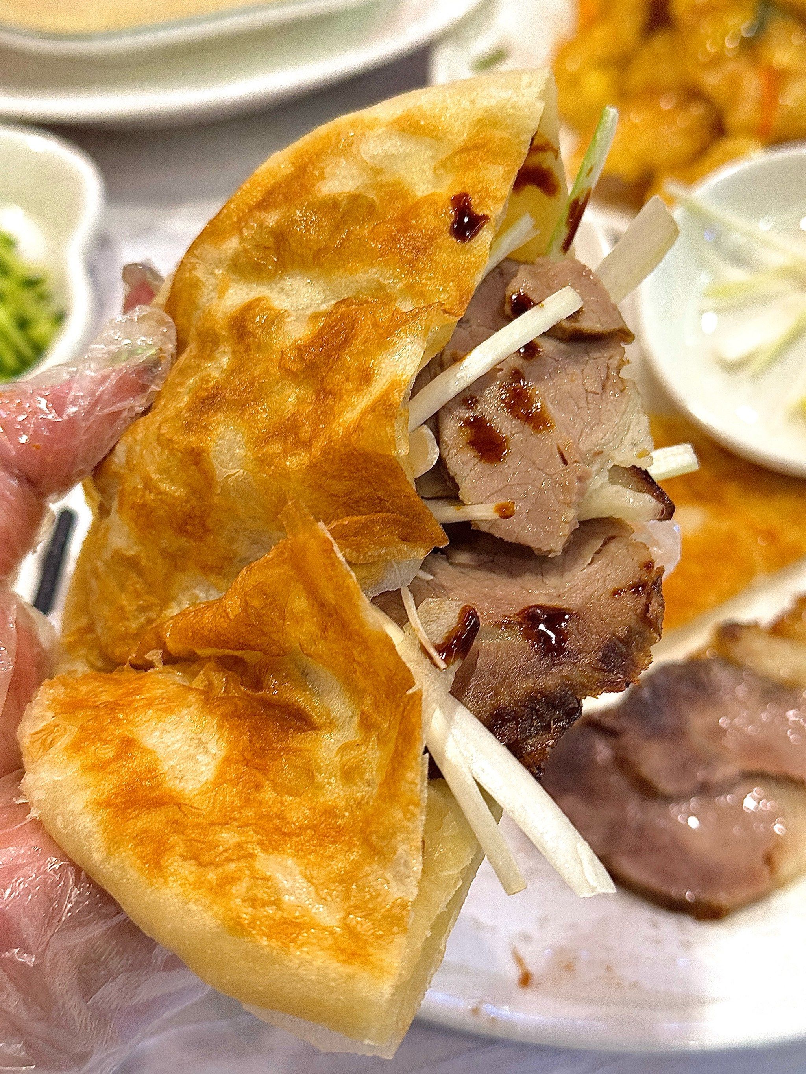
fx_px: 1490
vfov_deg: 39.7
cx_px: 403
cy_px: 537
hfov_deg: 30.3
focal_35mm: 48
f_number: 1.78
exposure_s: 1/50
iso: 160
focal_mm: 6.76
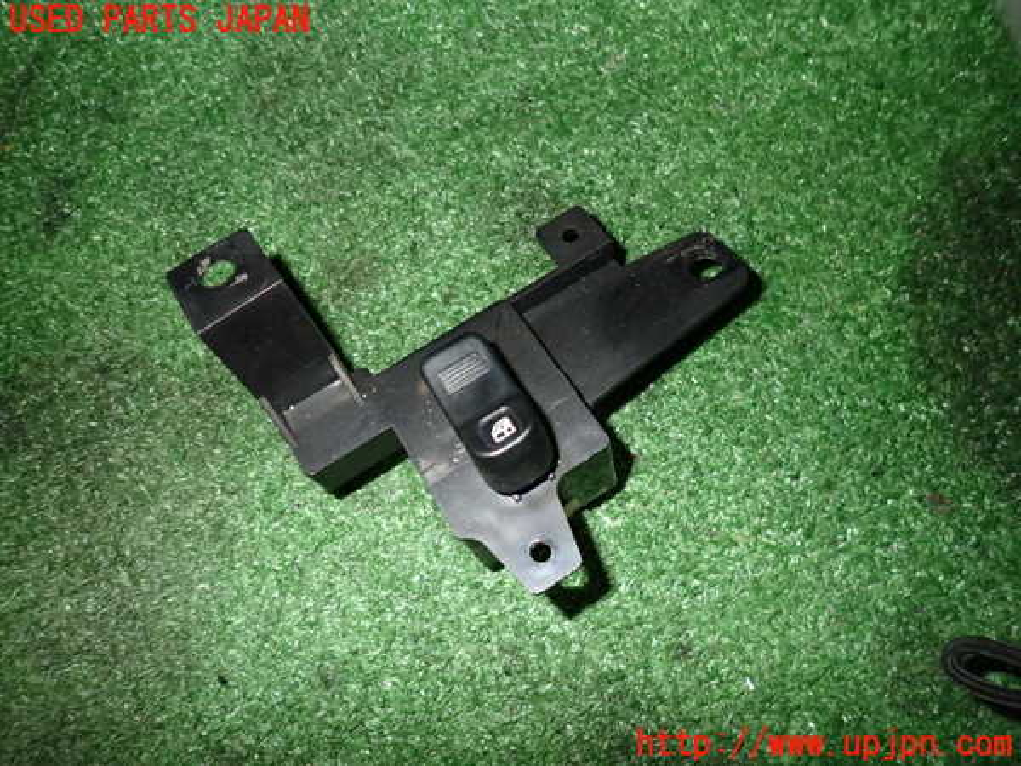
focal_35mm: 25
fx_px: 737
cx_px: 510
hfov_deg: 69.4
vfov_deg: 54.9
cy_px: 383
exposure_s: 1/30
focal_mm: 4.5
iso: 400
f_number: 5.6
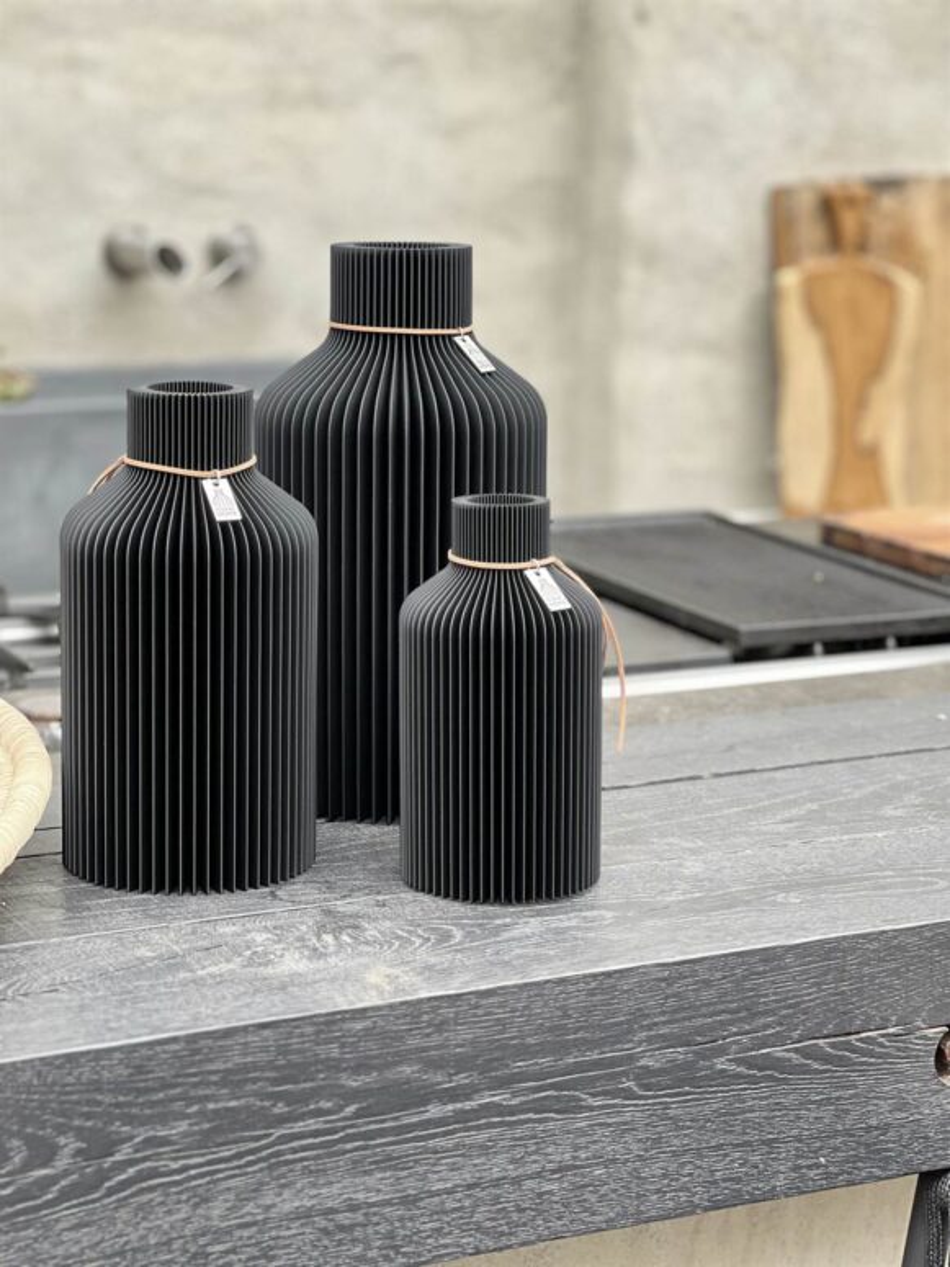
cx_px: 475
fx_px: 2818
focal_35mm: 77
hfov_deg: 19.1
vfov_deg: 25.3
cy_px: 634
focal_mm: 9
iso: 160
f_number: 2.8
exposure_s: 1/121
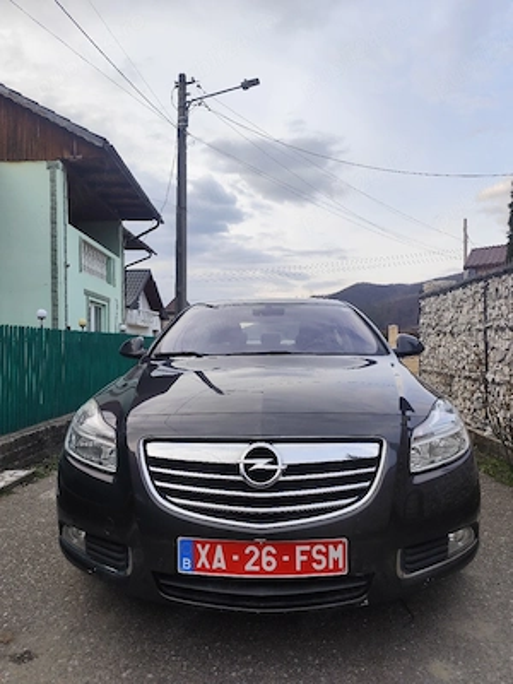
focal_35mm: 23
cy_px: 342
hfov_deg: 58.9
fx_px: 454
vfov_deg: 73.9
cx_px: 256
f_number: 1.65
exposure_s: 1/169
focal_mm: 6.19
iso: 50
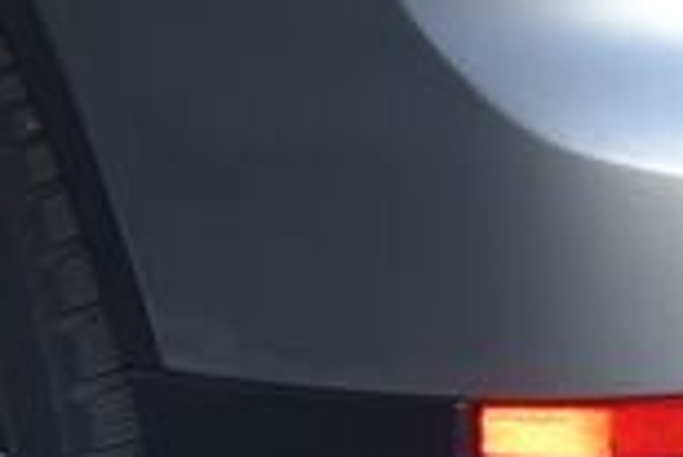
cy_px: -200
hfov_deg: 8.1
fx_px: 4785
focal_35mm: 252
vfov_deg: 5.4
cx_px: 807
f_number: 6.3
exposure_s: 1/200
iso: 500
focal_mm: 38
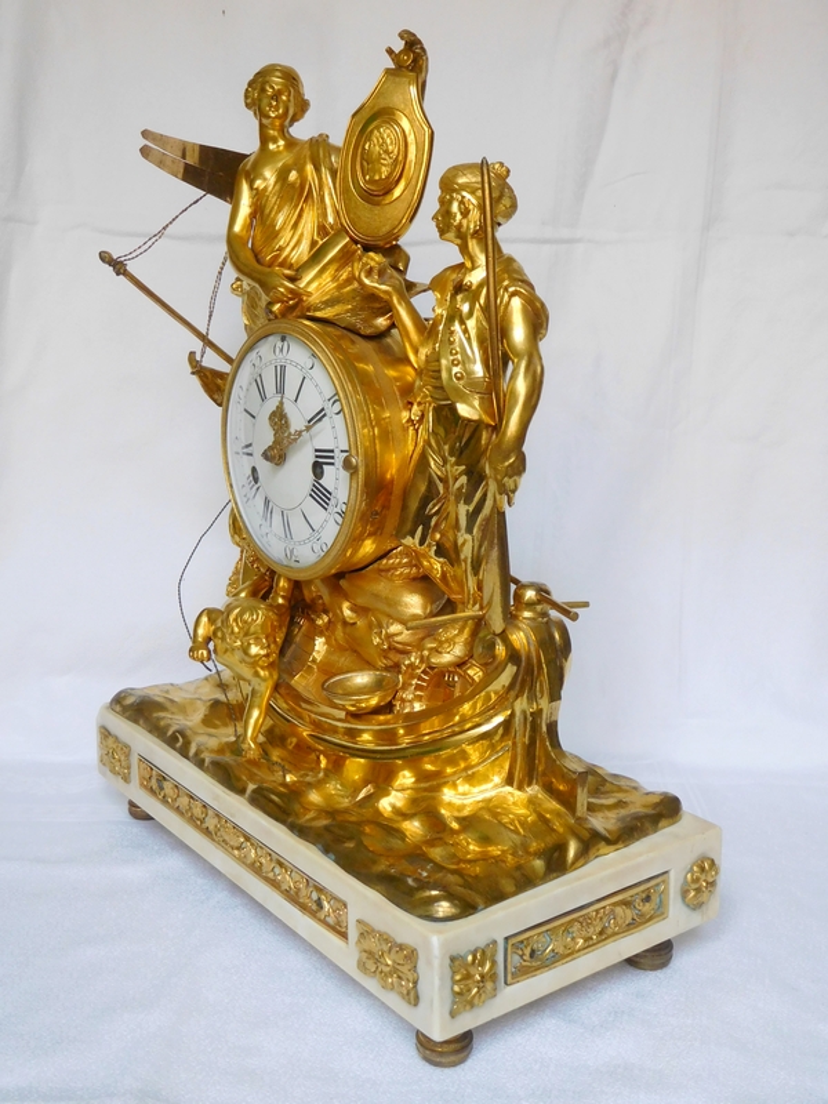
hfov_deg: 40.7
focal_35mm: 35
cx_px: 414
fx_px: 1116
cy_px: 552
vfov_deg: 52.6
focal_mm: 6.2
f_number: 3.8
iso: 250
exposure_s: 1/30
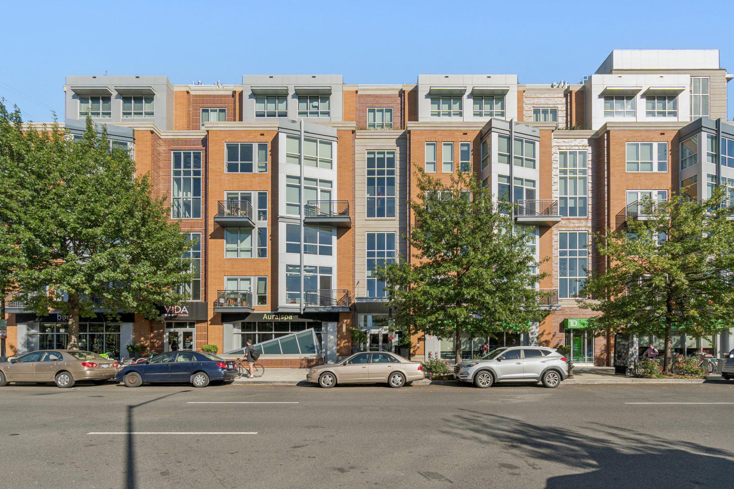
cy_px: 244
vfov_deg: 77.3
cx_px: 367
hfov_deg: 100.4
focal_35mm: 15
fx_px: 306
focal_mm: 10
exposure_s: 1/400
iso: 200
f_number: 10
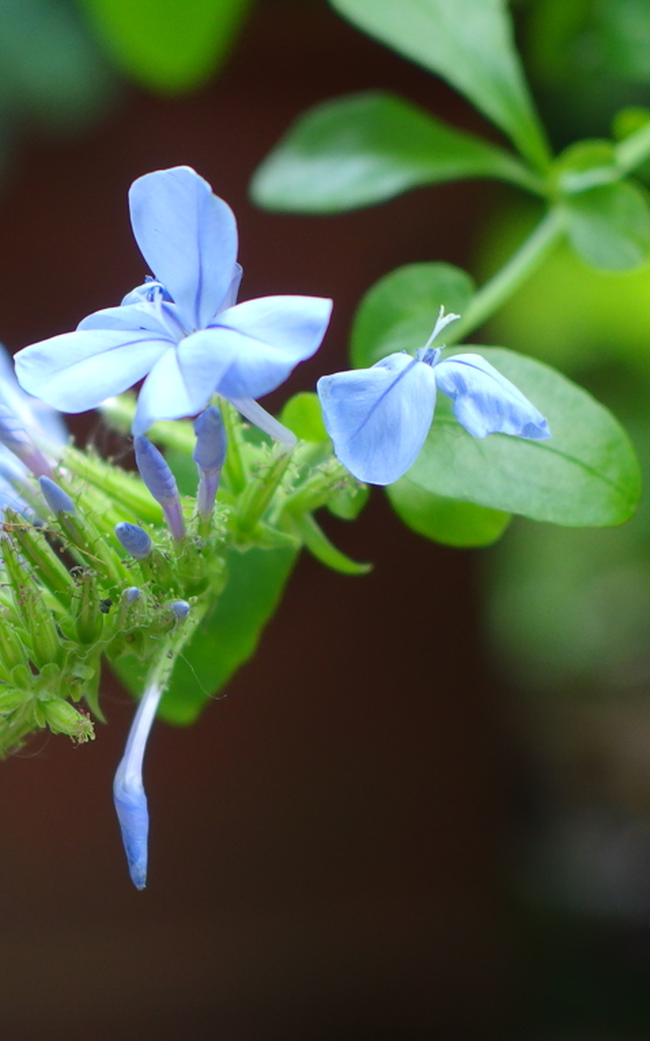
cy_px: 521
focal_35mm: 159
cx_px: 126
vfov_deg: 13.2
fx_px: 4507
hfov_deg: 8.2
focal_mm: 24
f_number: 2.5
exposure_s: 1/25
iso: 100
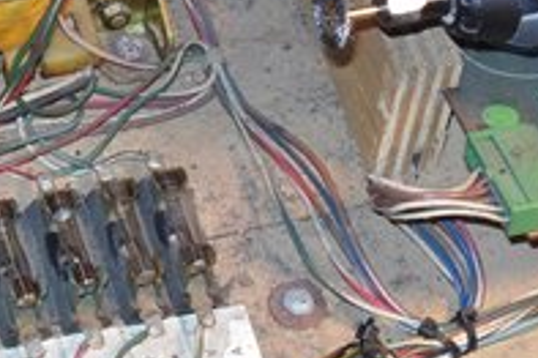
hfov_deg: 15.2
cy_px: 197
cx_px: 336
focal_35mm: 135
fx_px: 2016
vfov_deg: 10.1
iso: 200
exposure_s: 1/60
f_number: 4.1
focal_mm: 10.2
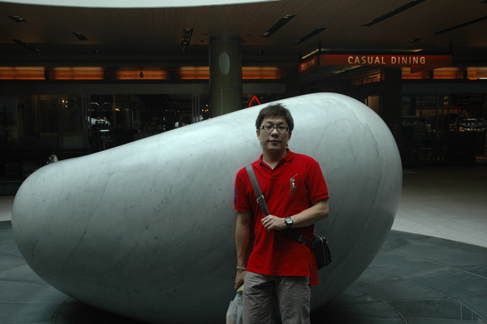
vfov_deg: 33.0
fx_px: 547
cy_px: 162
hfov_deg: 48.0
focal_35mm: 40
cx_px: 244
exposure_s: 1/125
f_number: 5.6
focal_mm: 27
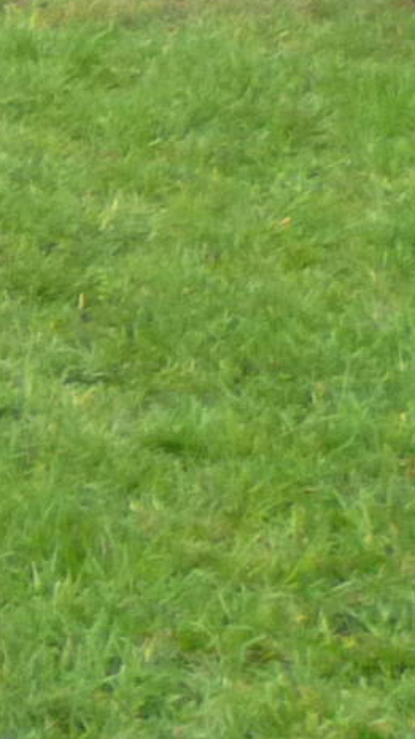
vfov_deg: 10.6
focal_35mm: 197
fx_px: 3860
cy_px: -346
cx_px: -1363
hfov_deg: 5.3
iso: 200
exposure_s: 1/320
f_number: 2.8
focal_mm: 5
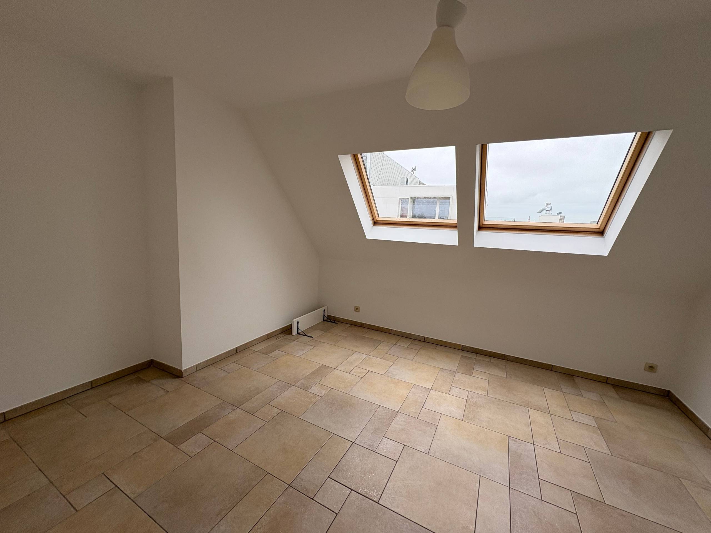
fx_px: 288
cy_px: 266
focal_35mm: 14
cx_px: 356
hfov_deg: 102.1
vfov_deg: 85.7
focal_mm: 2.22
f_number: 2.2
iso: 50
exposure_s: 1/207
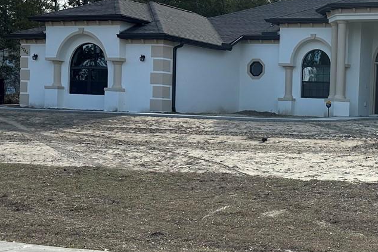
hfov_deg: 29.9
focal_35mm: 63
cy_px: 148
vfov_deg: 21.6
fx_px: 662
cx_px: 369
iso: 80
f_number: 1.78
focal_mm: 6.86
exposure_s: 1/3356
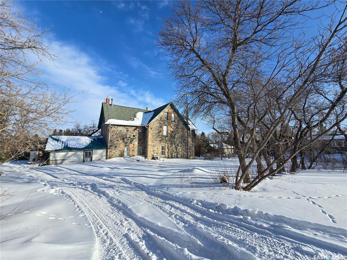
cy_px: 130
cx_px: 174
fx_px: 130
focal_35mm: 13
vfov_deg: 89.9
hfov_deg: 106.2
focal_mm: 2.2
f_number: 2.2
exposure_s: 1/2384
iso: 50
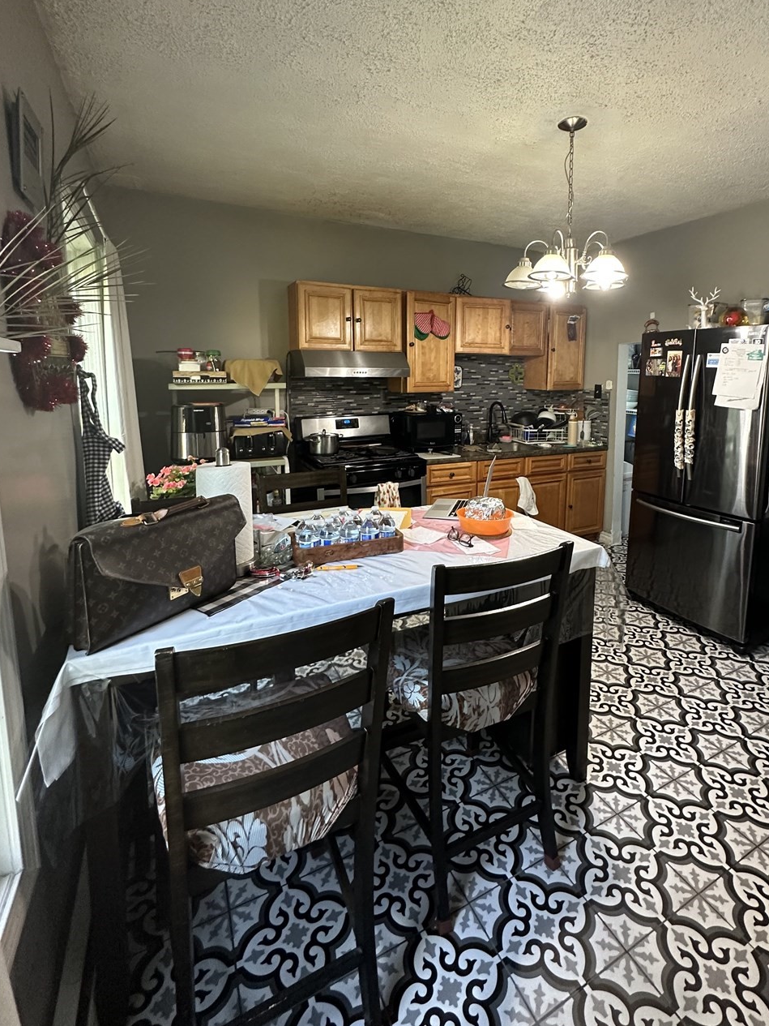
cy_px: 433
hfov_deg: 74.3
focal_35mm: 17
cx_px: 443
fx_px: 503
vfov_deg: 90.3
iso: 250
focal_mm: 2.22
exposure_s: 1/60
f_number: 2.2
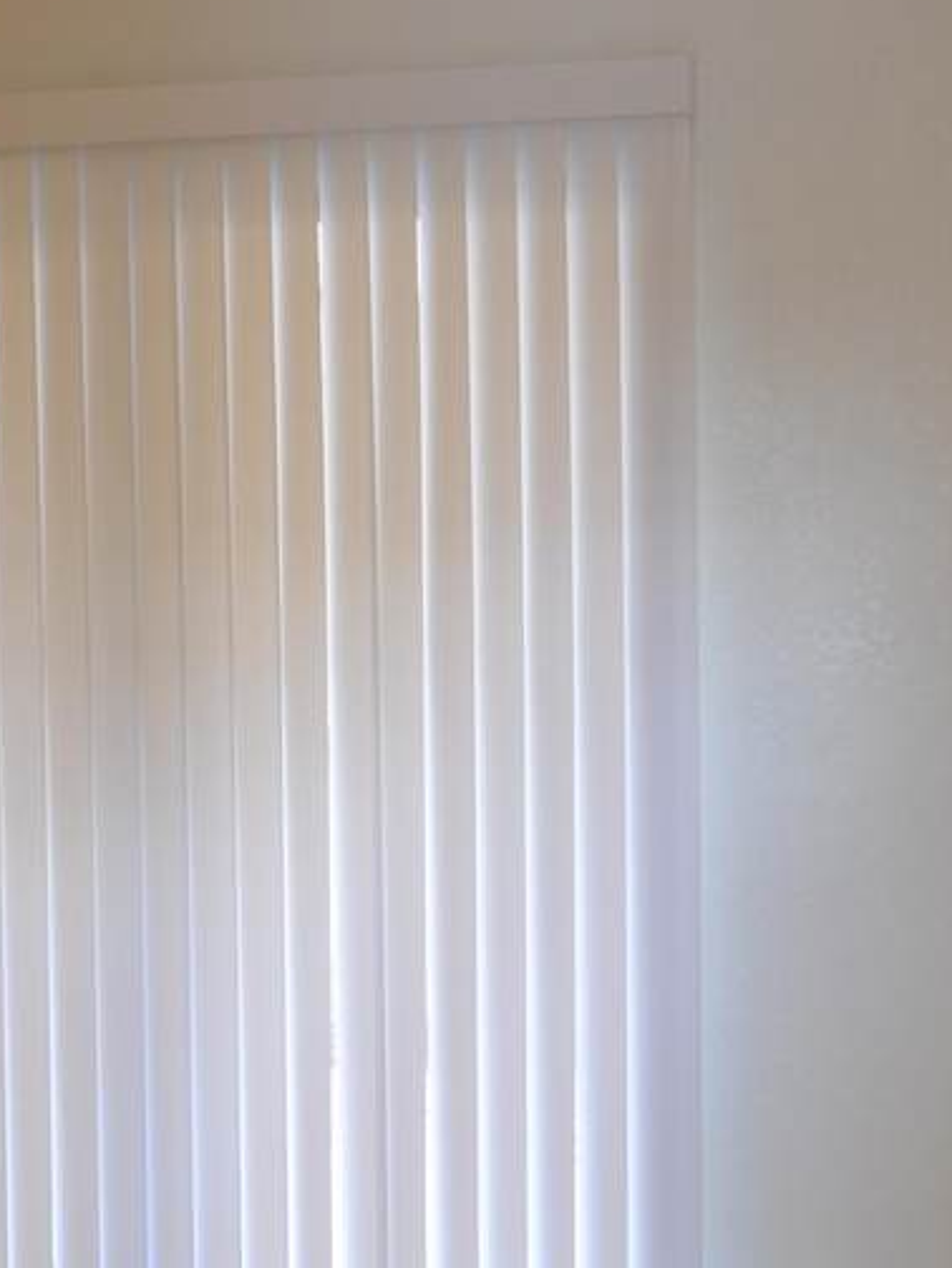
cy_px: 712
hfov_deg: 16.7
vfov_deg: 22.2
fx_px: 3223
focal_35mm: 88
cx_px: 249
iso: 400
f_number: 4
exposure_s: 1/20
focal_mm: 24
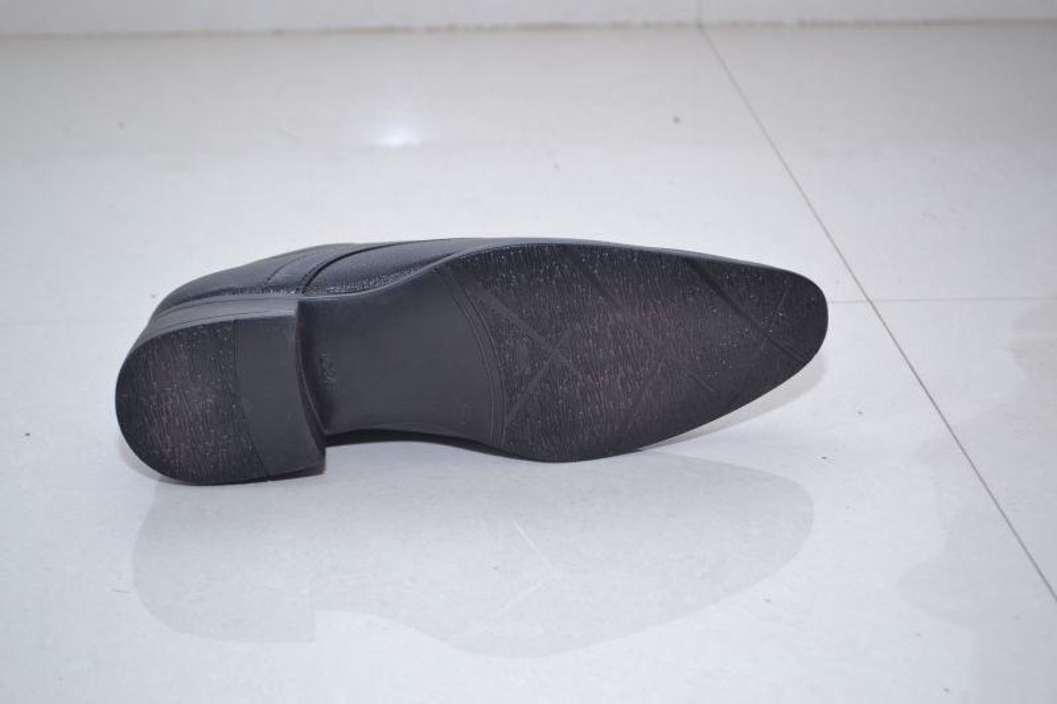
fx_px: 1761
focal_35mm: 60
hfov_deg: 33.4
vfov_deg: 22.6
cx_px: 528
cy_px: 352
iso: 400
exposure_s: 1/125
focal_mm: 40
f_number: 5.6
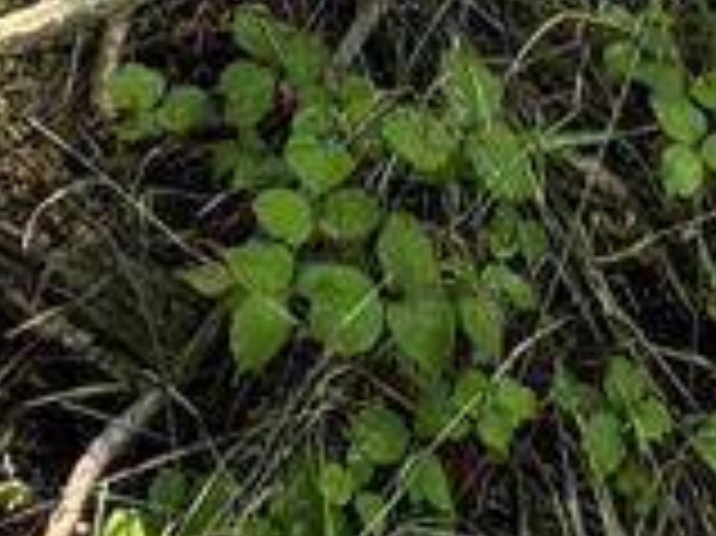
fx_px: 1860
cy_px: -1086
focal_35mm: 90
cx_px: 545
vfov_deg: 10.8
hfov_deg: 21.6
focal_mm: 2.22
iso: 40
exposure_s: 1/235
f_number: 2.2
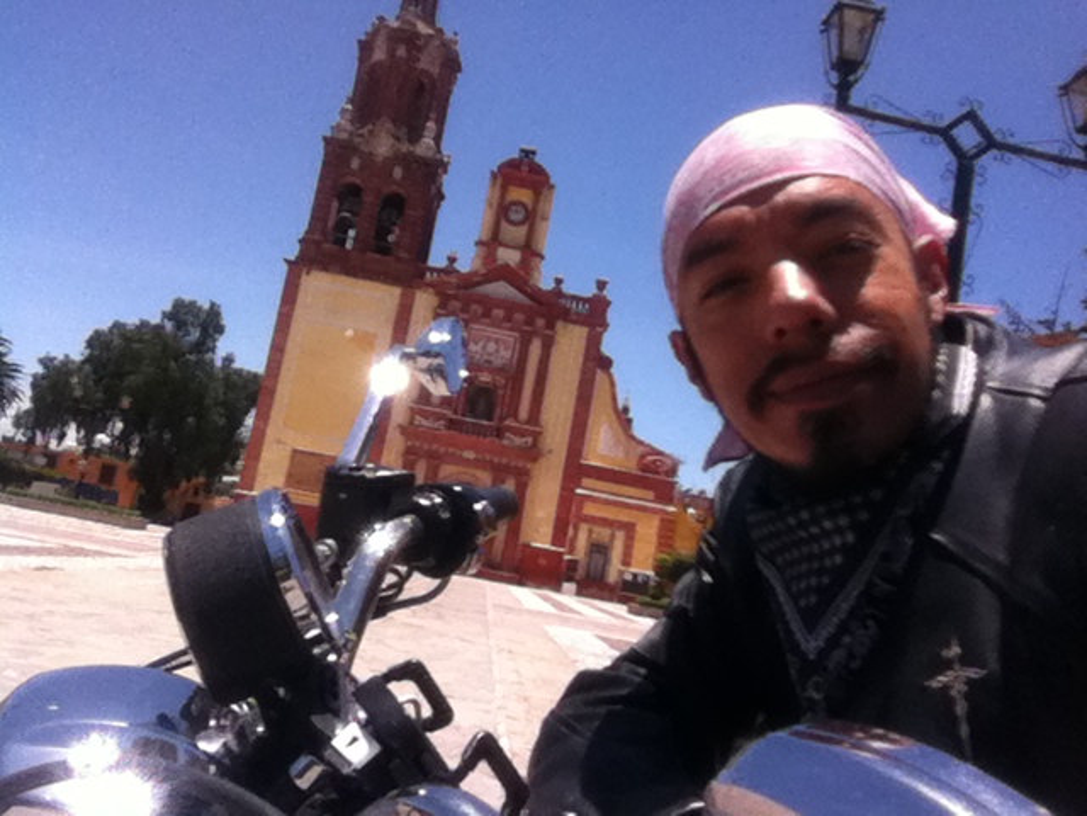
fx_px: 1099
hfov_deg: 52.6
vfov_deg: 40.7
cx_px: 544
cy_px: 408
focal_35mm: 35
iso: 160
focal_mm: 3.85
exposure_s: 1/3909
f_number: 2.4
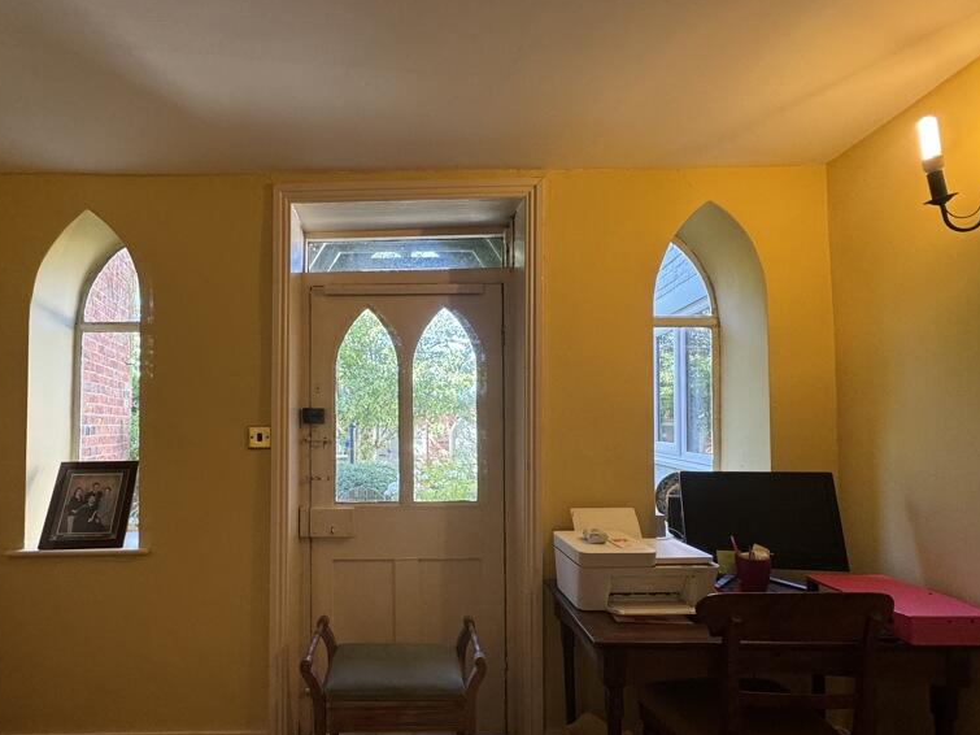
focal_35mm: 19
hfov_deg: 83.7
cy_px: 408
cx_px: 396
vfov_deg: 68.5
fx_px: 538
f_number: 2.2
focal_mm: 2.22
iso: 160
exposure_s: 1/100
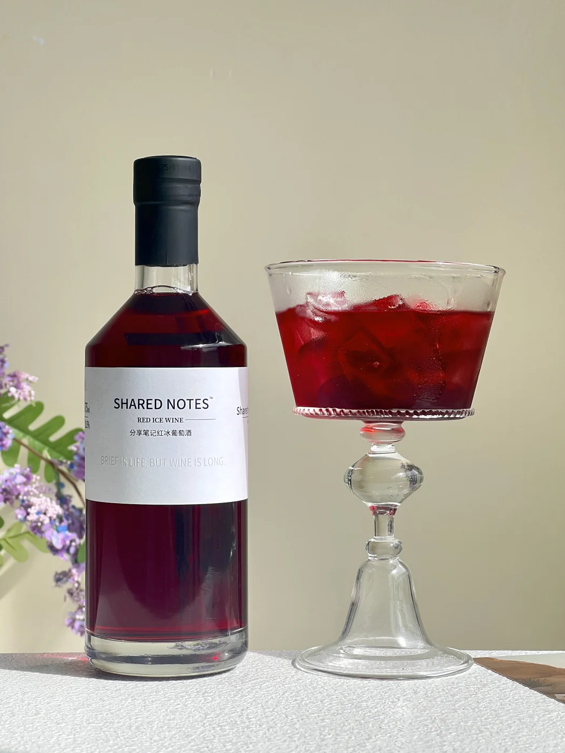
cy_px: 373
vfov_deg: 25.0
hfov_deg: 18.9
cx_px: 284
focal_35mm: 78
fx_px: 1698
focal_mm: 9
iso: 32
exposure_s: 1/202
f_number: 2.8
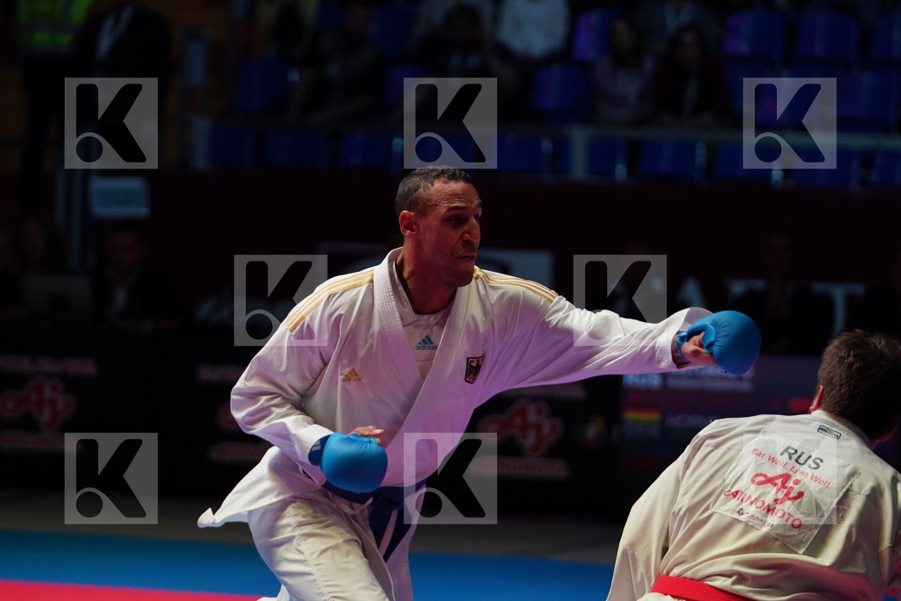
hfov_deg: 10.5
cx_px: 450
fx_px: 4880
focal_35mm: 195
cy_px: 300
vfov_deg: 7.0
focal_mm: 130
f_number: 2.8
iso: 1250
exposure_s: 1/1000
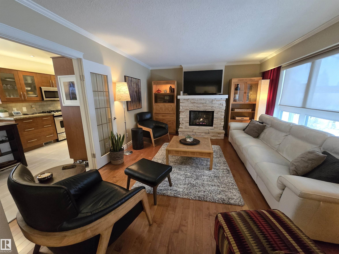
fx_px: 127
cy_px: 127
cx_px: 170
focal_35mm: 13
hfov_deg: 106.2
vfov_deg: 89.9
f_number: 2.2
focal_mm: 2.2
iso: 1000
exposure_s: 1/60
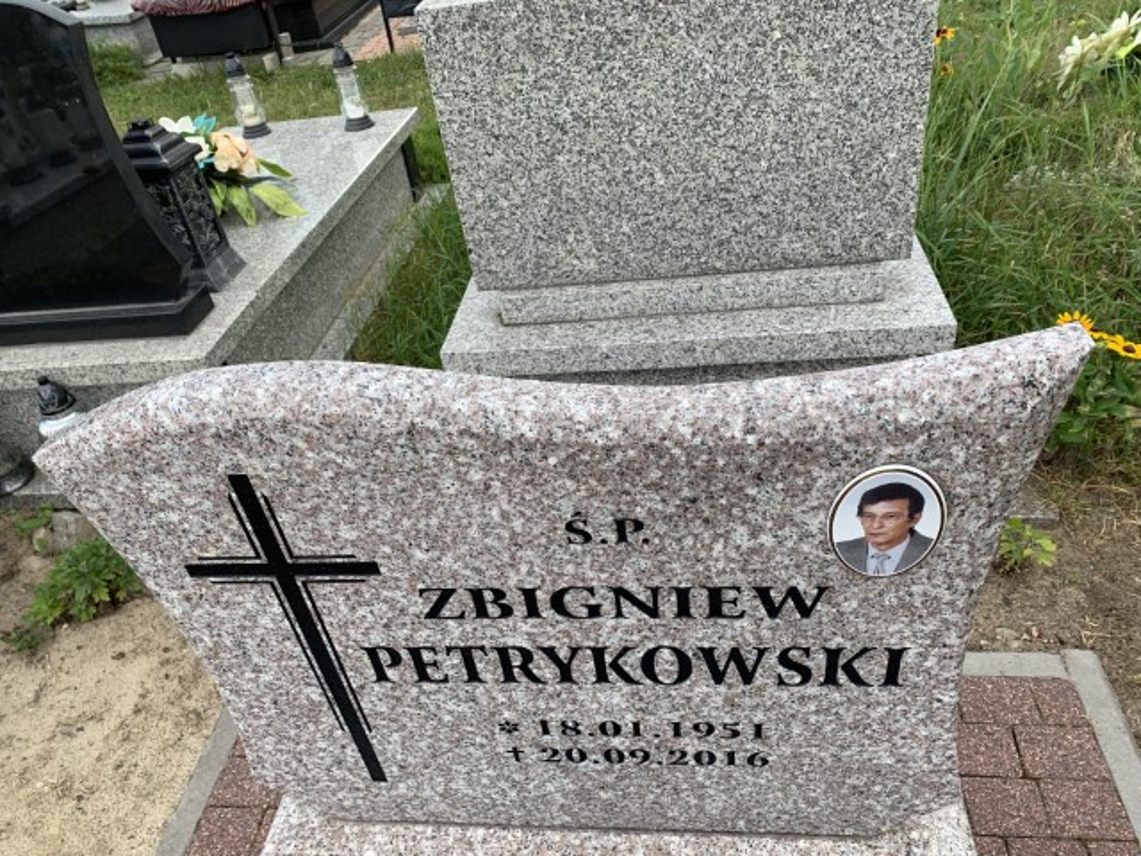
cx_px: 570
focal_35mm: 26
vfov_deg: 53.1
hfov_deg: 67.3
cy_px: 428
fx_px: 857
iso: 25
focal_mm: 4.25
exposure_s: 1/546
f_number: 1.8
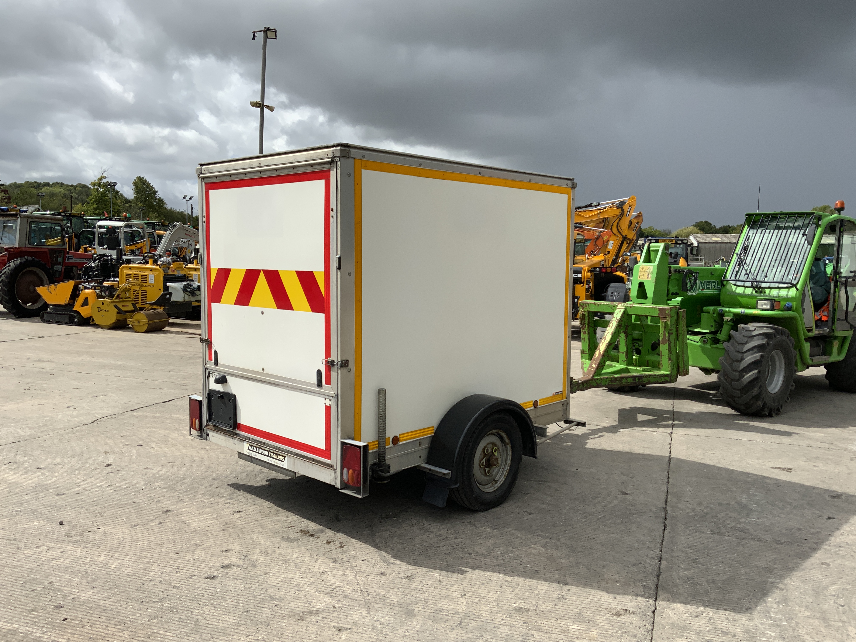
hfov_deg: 61.7
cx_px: 428
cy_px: 321
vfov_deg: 48.2
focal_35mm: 29
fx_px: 717
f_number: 1.8
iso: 20
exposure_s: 1/3322
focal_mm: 3
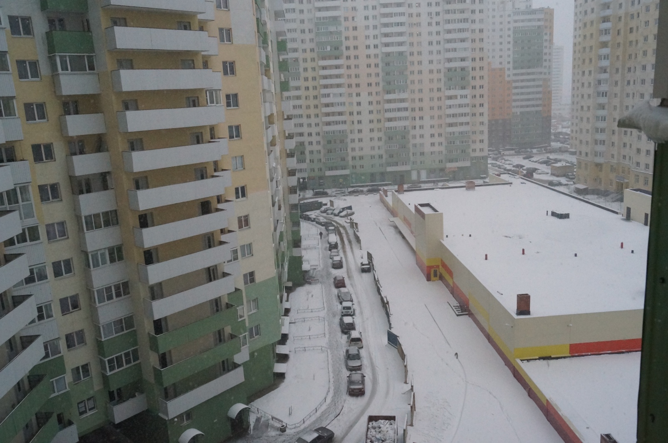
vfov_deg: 43.5
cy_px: 222
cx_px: 334
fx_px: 556
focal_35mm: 30
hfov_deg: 62.0
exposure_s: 1/1000
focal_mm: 20
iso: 3200
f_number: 8
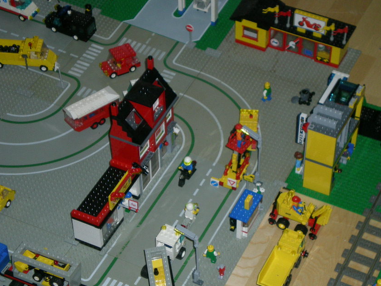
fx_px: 1002
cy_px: 168
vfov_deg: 16.2
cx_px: 225
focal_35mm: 91
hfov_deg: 21.5
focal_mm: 12.3
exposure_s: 1/120
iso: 133
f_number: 4.6
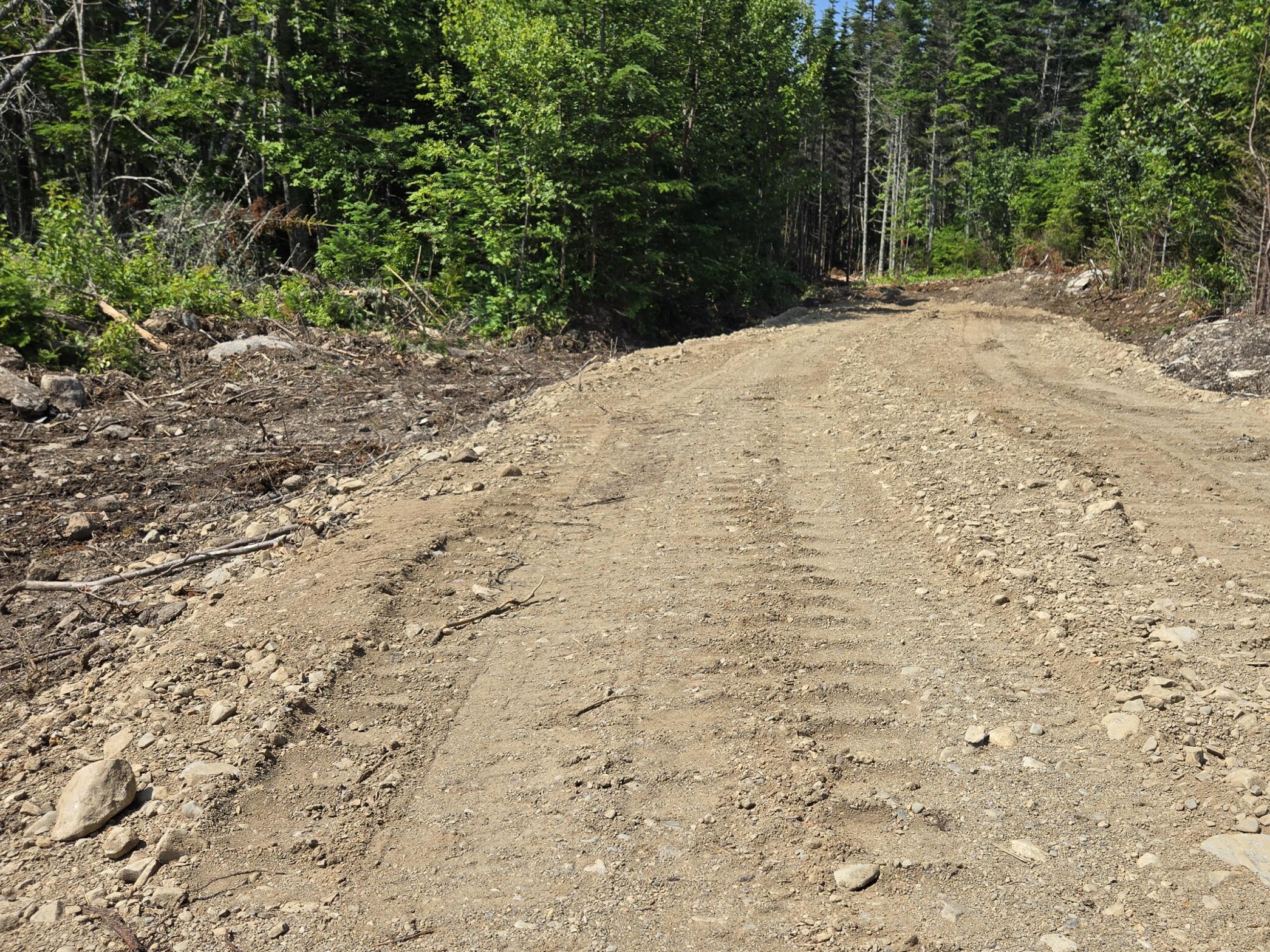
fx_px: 1211
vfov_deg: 42.8
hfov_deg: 55.0
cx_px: 760
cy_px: 565
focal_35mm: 33
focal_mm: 5.4
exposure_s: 1/1879
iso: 25
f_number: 1.8
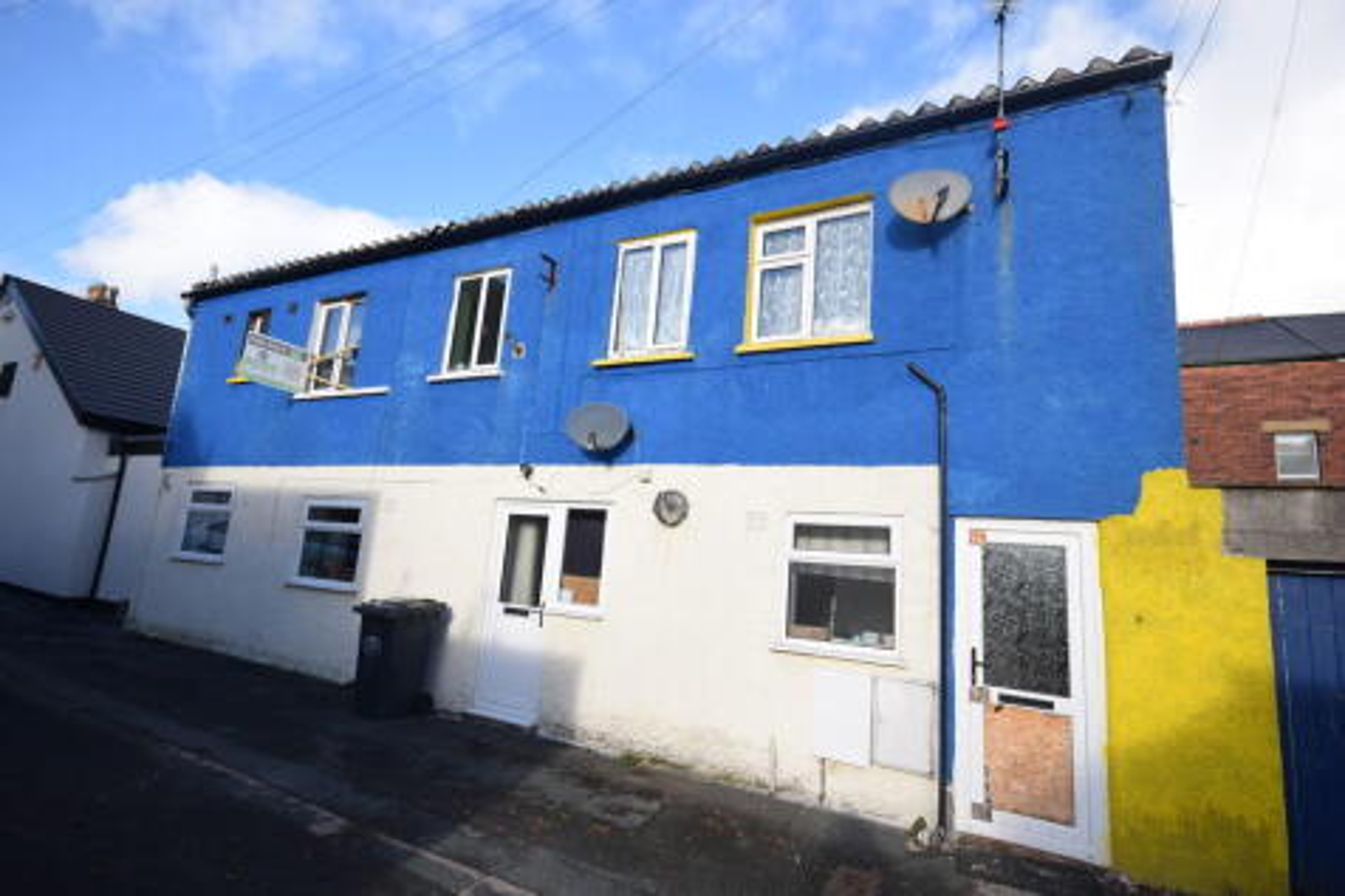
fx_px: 644
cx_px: 672
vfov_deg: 69.6
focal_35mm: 17
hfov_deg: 92.5
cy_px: 448
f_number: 8
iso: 220
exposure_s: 1/250
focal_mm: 11.5
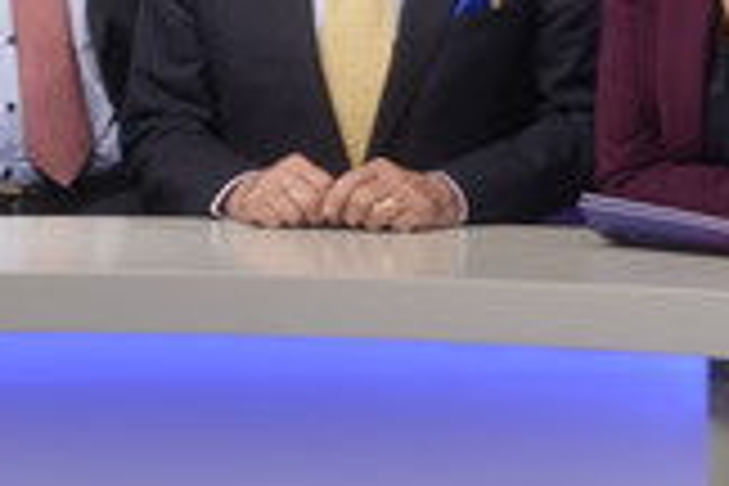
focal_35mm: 125
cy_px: 90
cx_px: 25
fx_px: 2531
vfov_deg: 10.9
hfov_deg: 16.1
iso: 640
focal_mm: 30
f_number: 2.2
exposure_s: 1/250
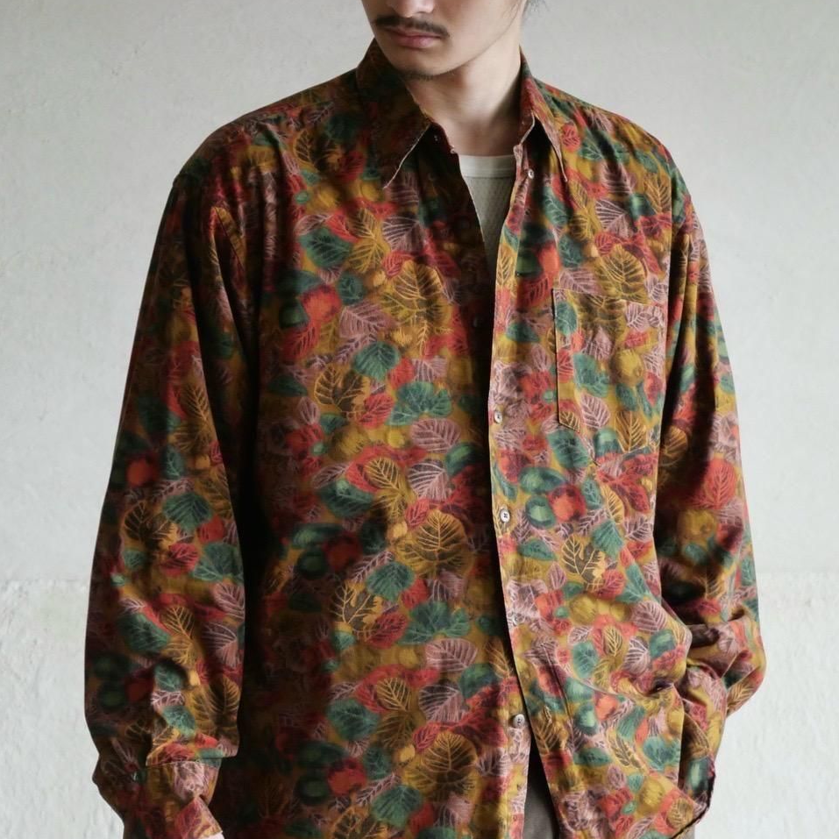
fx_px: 3373
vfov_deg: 14.2
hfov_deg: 14.2
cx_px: 419
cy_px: 537
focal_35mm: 123
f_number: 4
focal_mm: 52
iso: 3200
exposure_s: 1/50
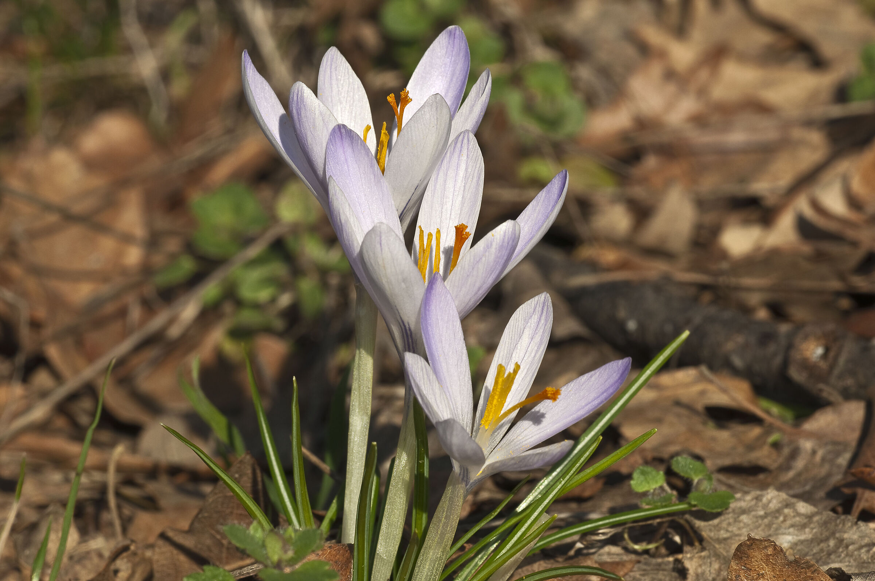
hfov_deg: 9.2
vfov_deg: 6.1
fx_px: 5462
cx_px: 438
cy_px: 290
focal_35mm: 225
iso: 100
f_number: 18
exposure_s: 1/125
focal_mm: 150
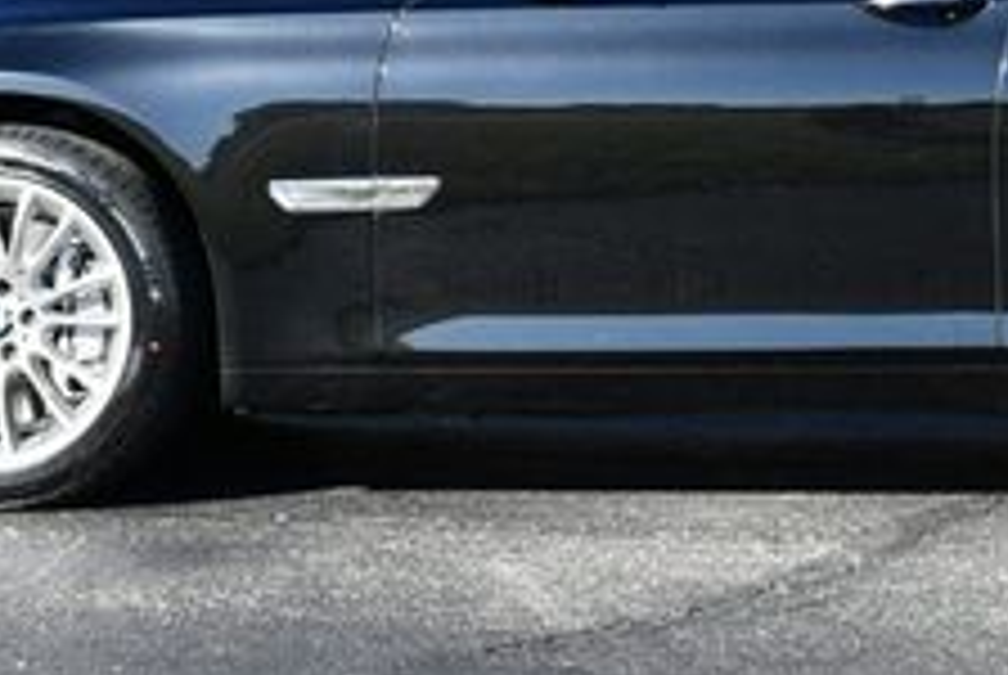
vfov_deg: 12.8
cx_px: 990
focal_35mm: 103
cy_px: -279
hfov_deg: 19.3
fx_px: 2888
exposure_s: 1/250
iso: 160
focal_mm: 18
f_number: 8
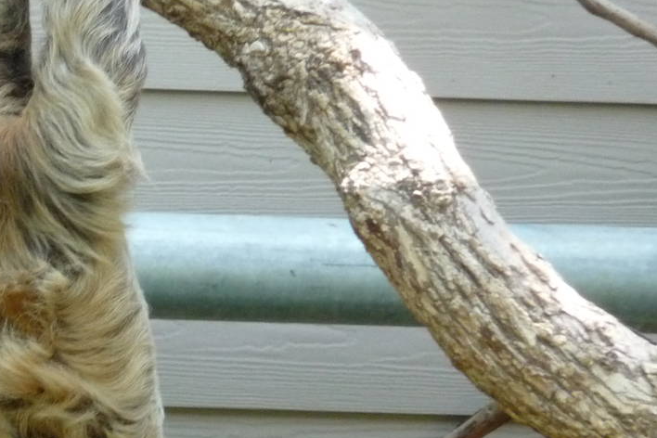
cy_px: 294
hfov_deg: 3.1
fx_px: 12008
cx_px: -82
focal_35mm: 658
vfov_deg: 2.1
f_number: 4.9
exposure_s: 1/125
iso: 400
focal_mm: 47
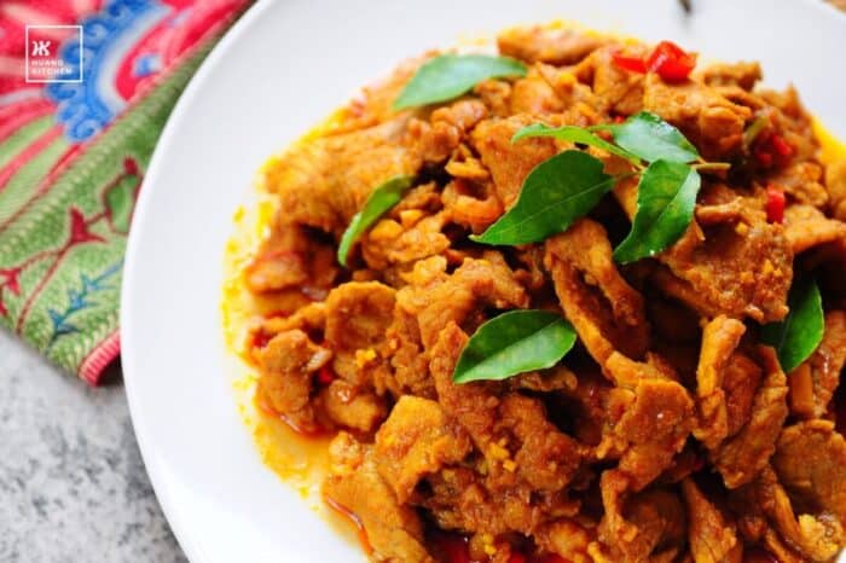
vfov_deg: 18.2
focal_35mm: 75
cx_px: 423
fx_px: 1762
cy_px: 282
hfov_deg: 27.0
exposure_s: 1/60
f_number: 4.8
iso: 160
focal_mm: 50
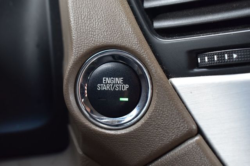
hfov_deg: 33.4
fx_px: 416
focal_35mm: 60
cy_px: 83
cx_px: 125
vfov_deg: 22.6
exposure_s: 1/20
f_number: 6.3
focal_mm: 40
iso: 400
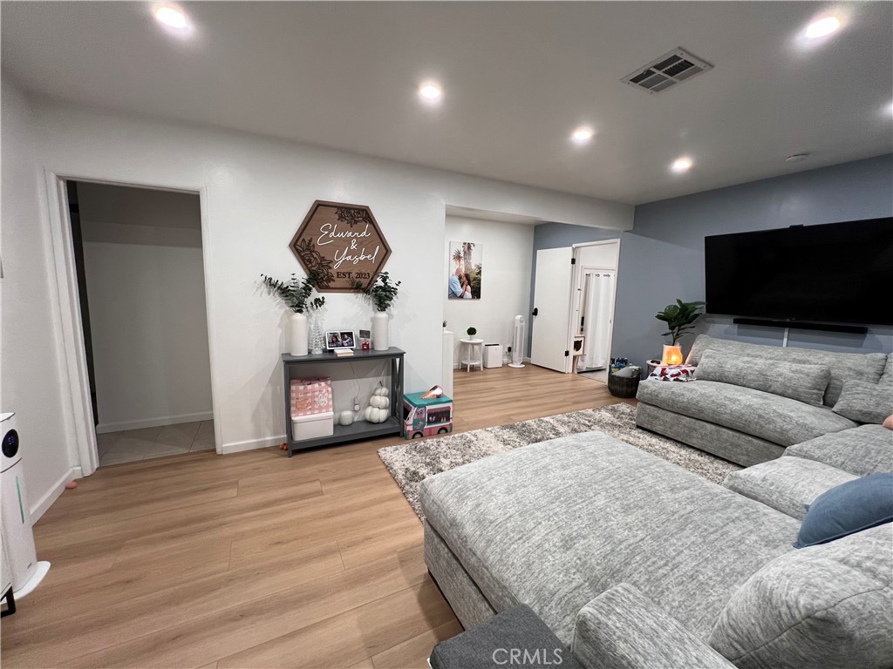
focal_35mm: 13
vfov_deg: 89.9
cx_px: 446
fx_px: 335
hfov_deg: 106.2
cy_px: 334
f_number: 1.8
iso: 160
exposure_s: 1/60
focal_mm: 1.57
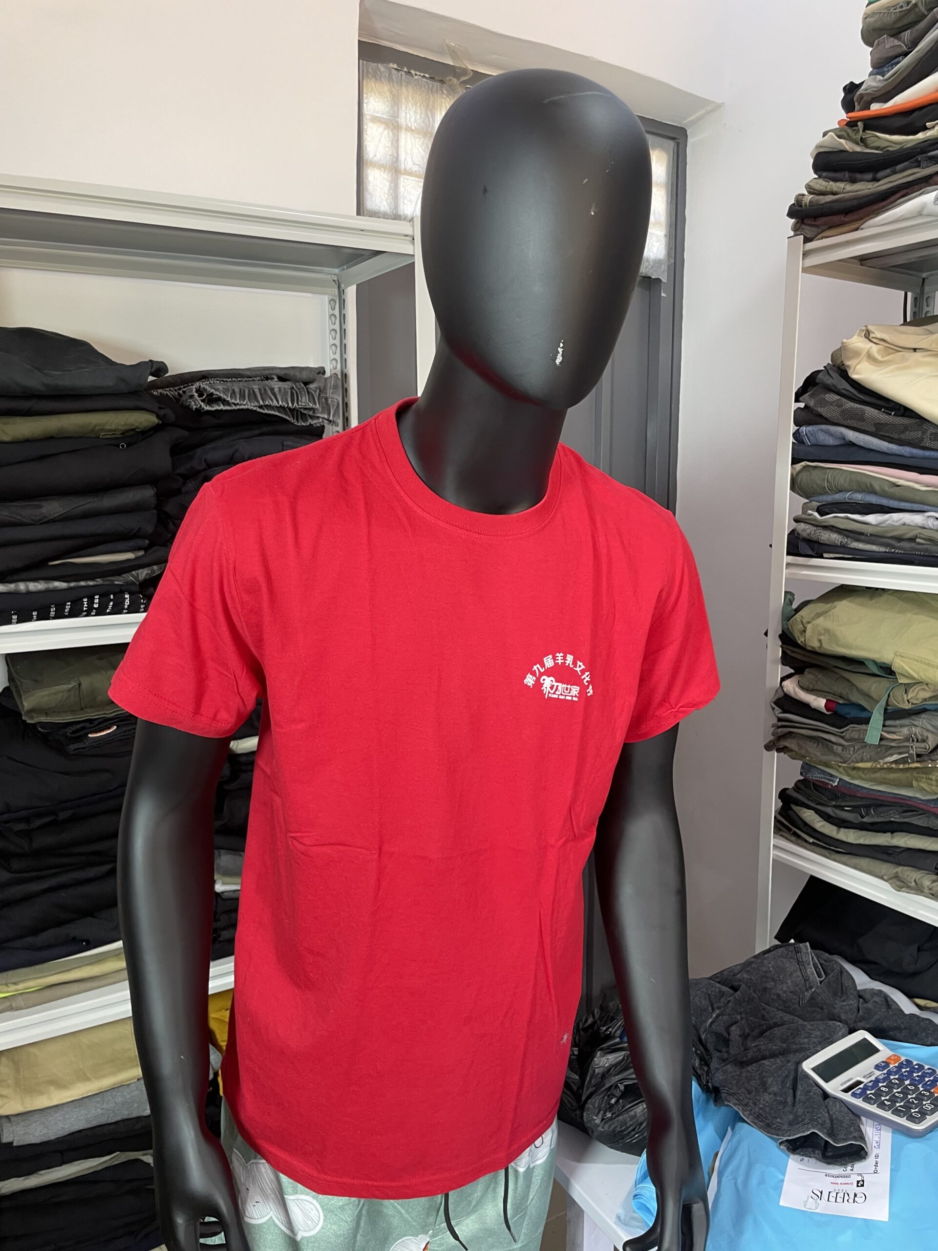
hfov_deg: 53.1
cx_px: 469
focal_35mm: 26
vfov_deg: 67.3
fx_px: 939
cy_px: 626
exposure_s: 1/50
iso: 100
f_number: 1.6
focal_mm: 4.2
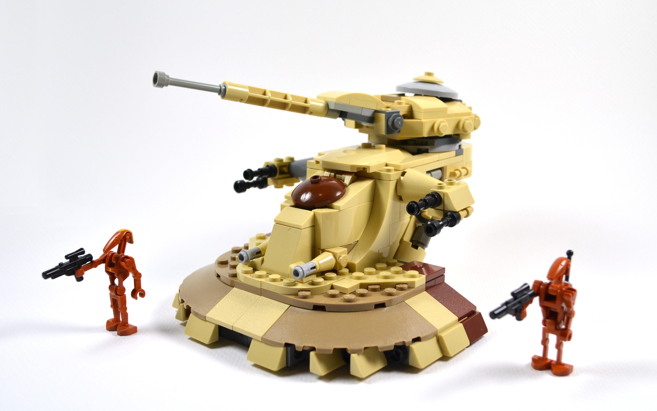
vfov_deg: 32.0
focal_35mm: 40
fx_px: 716
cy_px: 203
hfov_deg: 49.3
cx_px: 330
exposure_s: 1/250
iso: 400
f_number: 6.3
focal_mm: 26
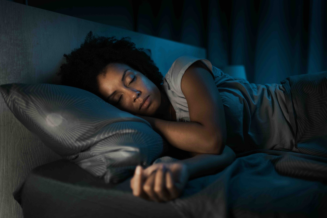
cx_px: 164
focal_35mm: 35
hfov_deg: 54.4
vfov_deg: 37.9
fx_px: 318
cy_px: 109
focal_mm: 35
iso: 500
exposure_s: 1/100
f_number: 2
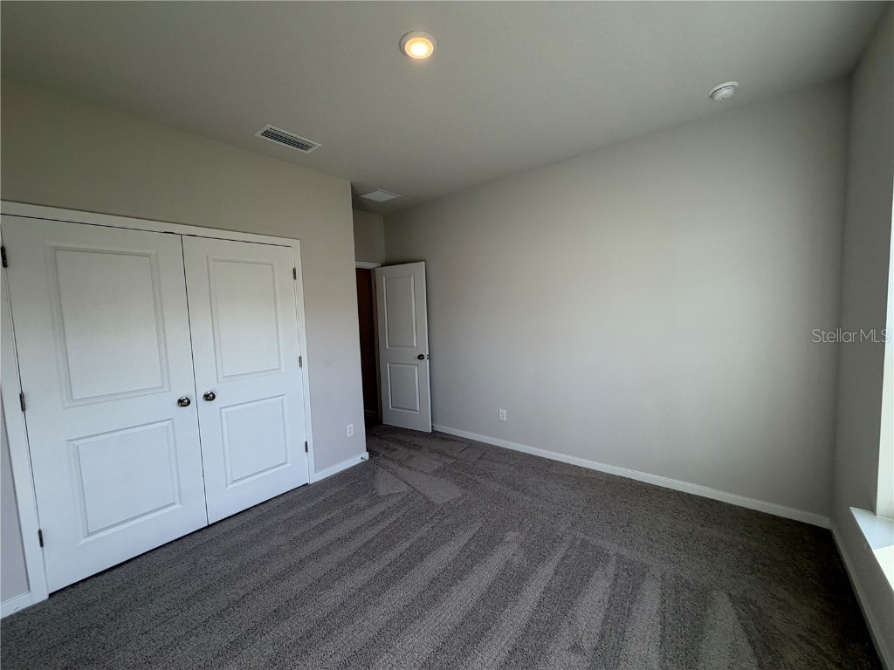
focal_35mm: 14
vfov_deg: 85.7
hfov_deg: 102.1
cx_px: 447
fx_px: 362
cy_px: 335
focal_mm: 2.22
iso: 64
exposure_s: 1/157
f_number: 2.2
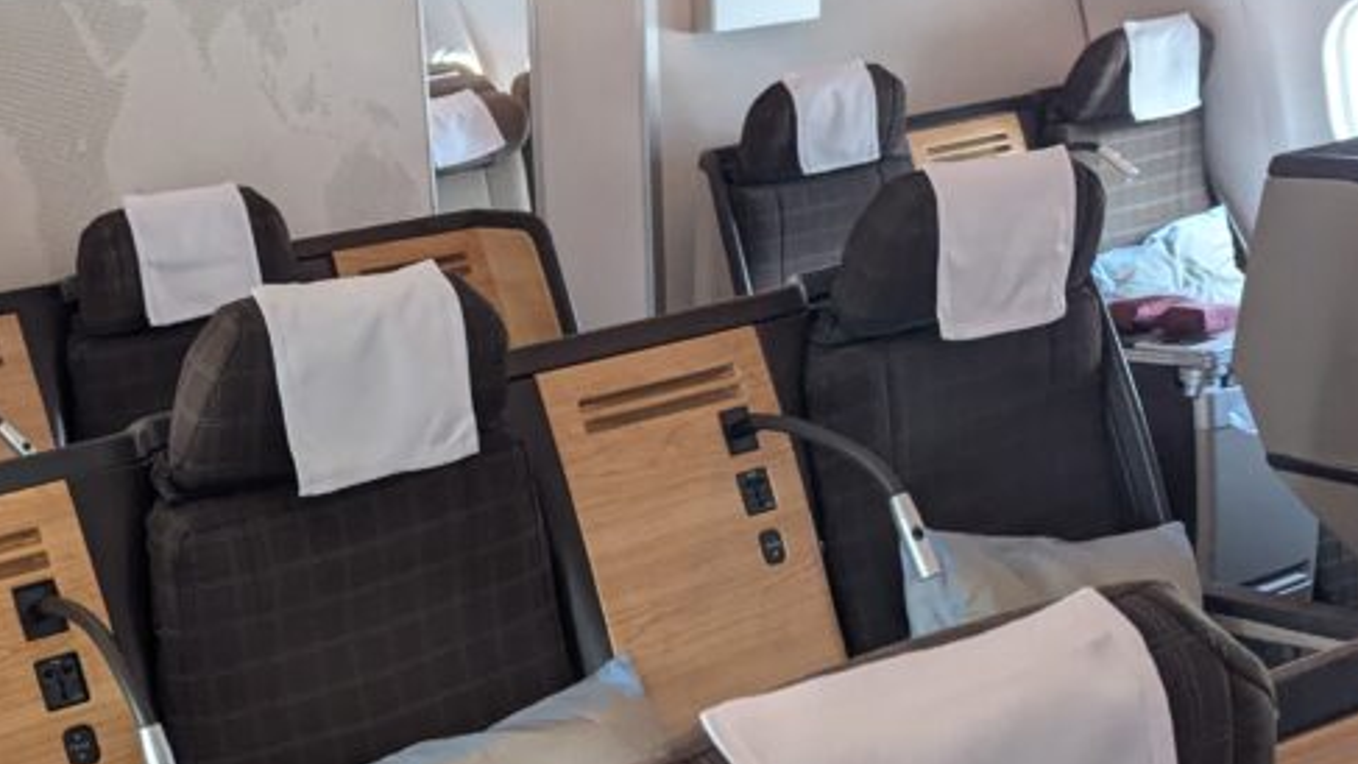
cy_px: 813
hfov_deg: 36.4
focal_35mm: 55
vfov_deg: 20.9
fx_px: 1981
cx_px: 243
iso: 967
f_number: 1.85
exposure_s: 1/333
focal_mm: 6.81
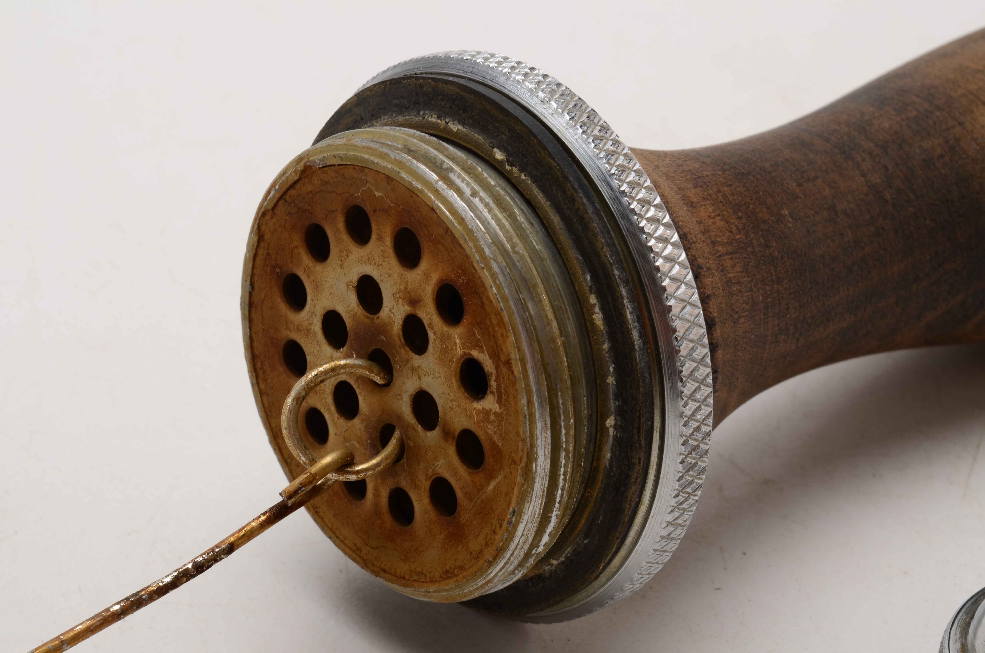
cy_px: 326
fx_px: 2253
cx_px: 492
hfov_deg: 24.7
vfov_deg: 16.5
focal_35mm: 82
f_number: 29
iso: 100
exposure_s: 1/160
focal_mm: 55
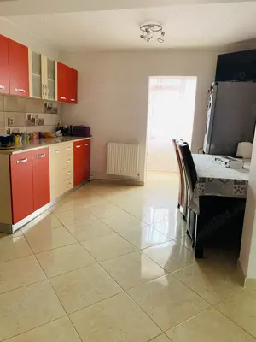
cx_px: 128
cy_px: 171
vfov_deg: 67.3
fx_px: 256
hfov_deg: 53.1
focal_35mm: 26
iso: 200
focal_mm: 4.25
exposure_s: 1/60
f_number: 1.8
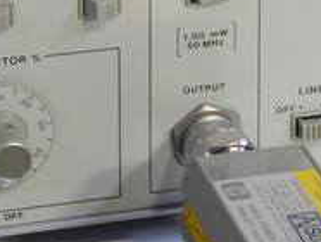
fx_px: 3510
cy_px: 93
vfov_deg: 3.9
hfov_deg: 5.2
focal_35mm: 378
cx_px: 160
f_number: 14
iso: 400
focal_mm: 88
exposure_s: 1/2.5
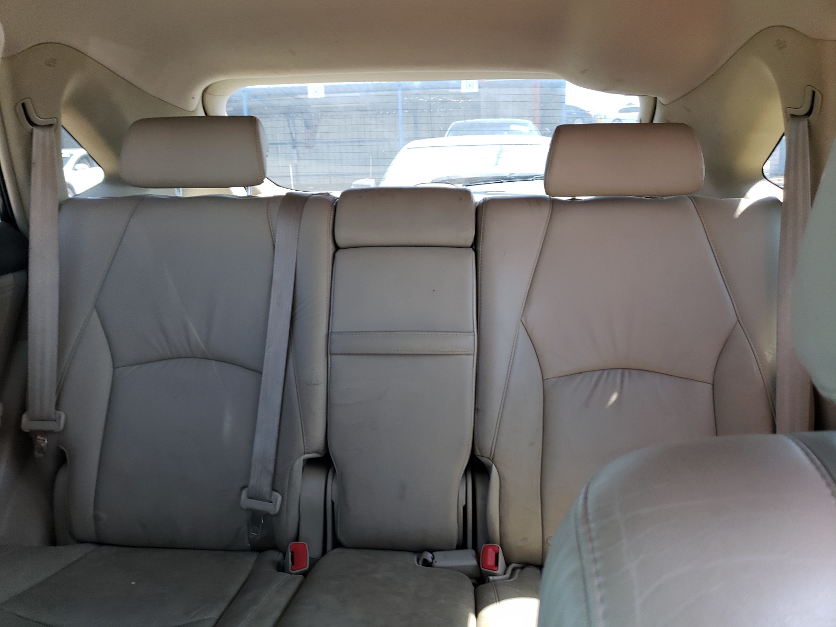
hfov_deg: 67.3
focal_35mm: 26
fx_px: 628
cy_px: 314
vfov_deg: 53.1
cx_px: 418
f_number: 1.5
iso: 75
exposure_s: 1/120
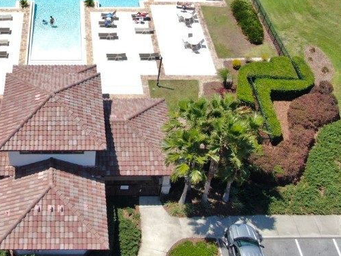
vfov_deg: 28.6
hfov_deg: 37.5
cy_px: 30
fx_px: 482
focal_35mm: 49
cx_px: 67
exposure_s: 1/1000
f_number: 2.8
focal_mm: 4.39
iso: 100
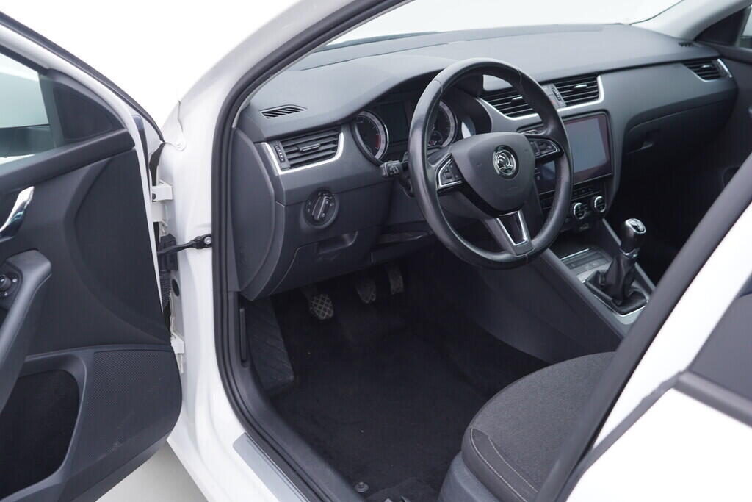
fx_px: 752
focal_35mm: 36
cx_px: 376
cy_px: 251
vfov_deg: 36.9
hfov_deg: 53.1
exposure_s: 1/40
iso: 125
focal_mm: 24
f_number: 2.8
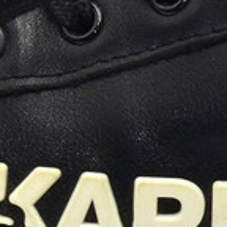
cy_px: 89
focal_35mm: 488
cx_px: 709
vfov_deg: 3.6
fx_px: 3620
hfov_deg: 3.5
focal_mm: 55
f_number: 9
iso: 400
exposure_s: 1/100
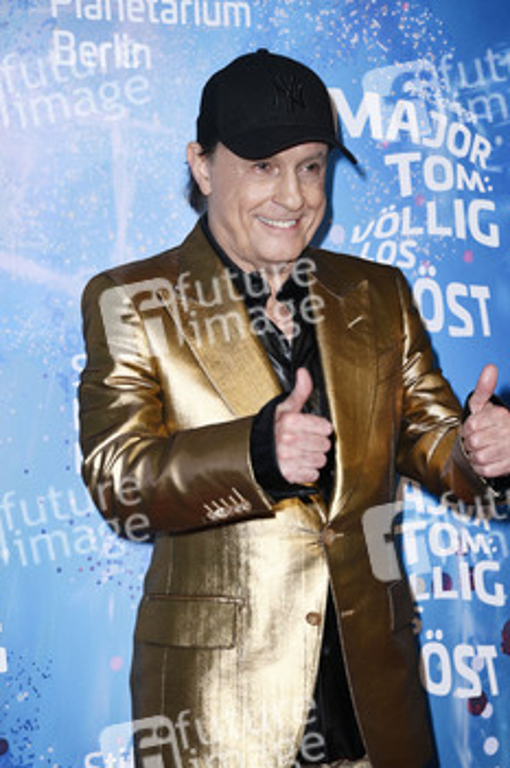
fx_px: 2430
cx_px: 276
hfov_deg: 12.0
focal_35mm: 114
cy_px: 420
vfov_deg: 18.0
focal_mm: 100
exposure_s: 1/160
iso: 500
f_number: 5.6
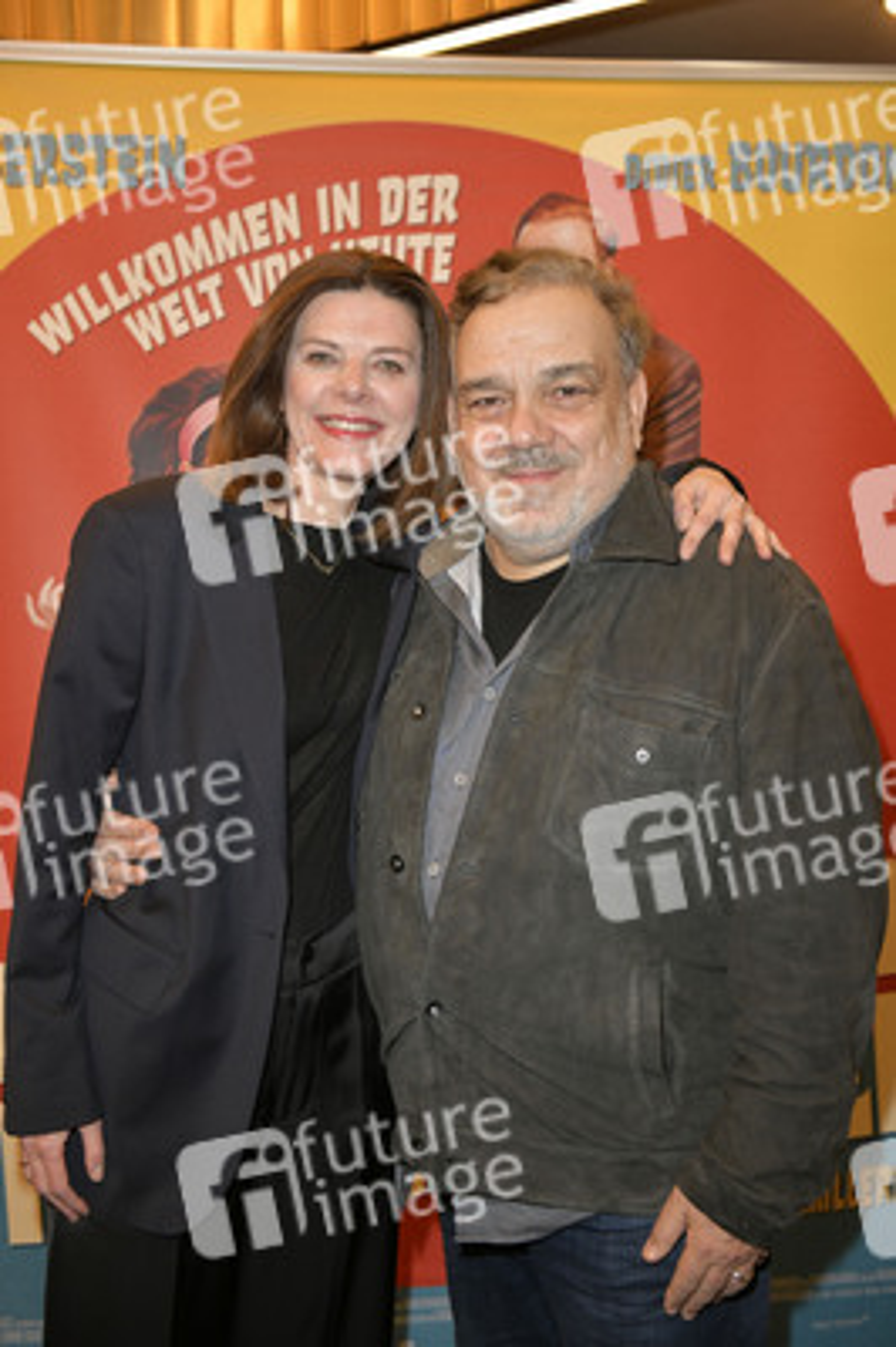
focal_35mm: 40
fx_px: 1496
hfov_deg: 33.3
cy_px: 674
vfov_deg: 48.5
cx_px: 448
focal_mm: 40
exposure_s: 1/125
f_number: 5
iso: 2000
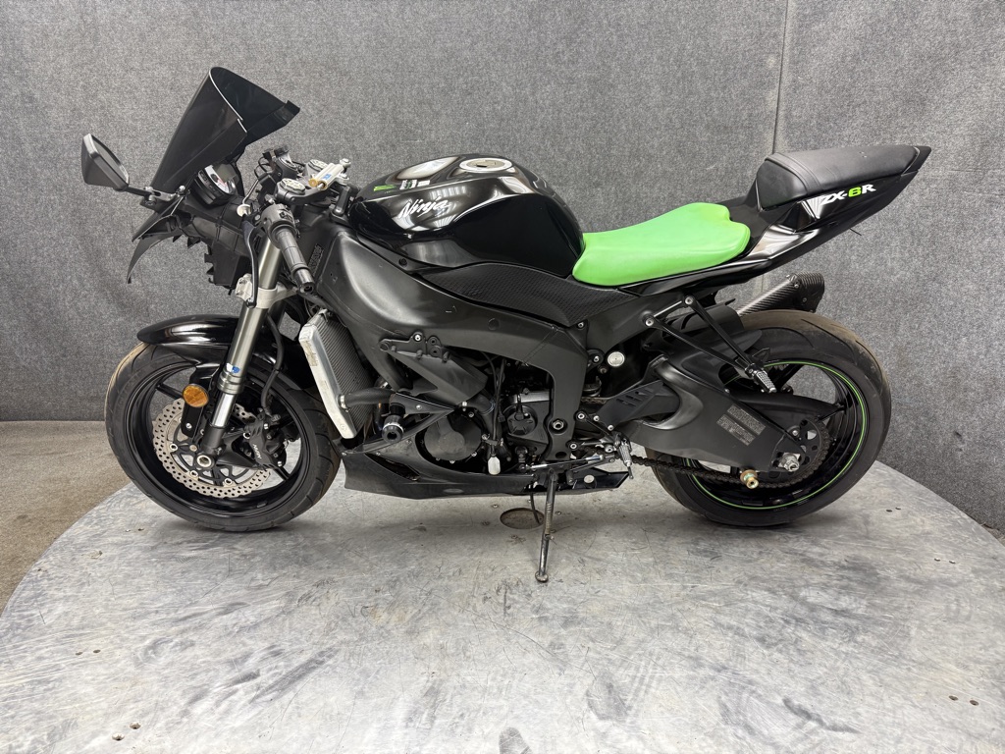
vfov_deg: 56.8
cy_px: 377
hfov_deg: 71.6
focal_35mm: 24
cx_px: 502
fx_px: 697
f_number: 1.78
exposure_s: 1/120
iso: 200
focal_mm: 6.76
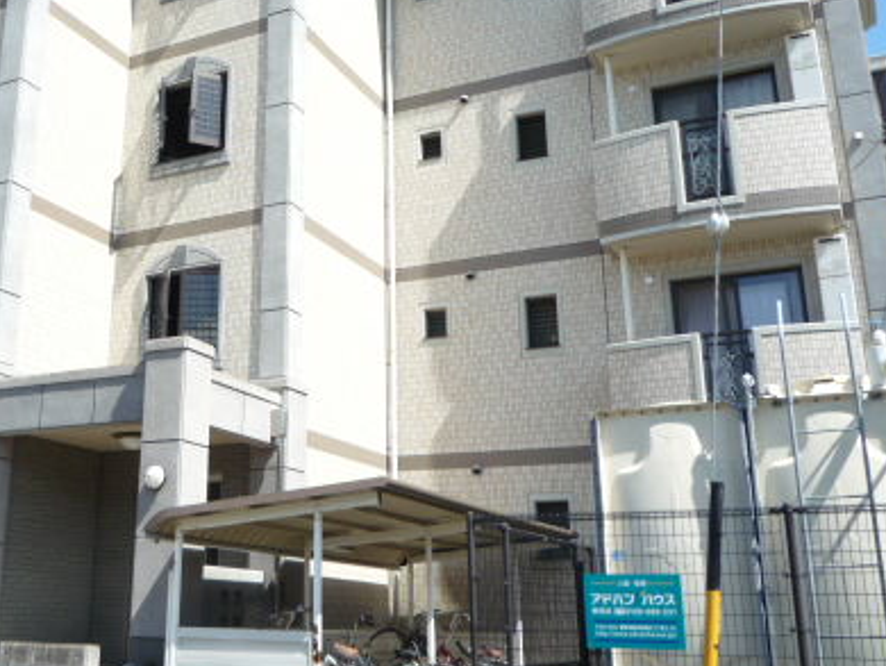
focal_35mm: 41
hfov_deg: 44.6
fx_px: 1050
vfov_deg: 35.1
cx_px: 250
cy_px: 275
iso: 100
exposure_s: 1/500
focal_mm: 4.4
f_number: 3.5
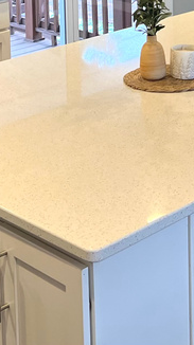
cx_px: 162
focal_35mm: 89
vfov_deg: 22.3
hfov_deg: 13.5
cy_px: -59
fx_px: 815
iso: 125
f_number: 1.5
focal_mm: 5.7
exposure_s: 1/120
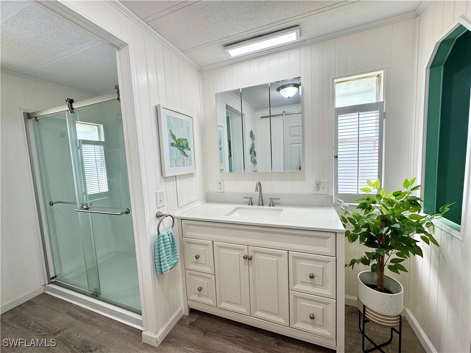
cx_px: 236
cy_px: 176
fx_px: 190
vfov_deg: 85.7
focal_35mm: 14
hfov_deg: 102.1
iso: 80
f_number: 2.2
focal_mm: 2.22
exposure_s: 1/120
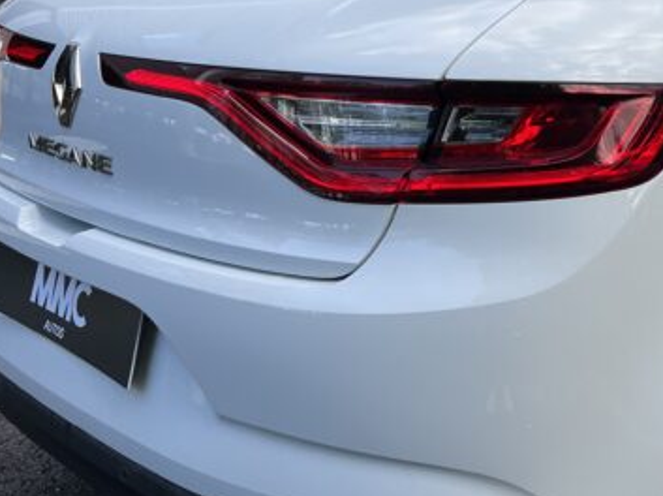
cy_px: 167
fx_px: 1129
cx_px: 652
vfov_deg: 24.7
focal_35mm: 59
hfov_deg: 30.6
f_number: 1.5
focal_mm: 5.7
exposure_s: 1/866
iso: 50
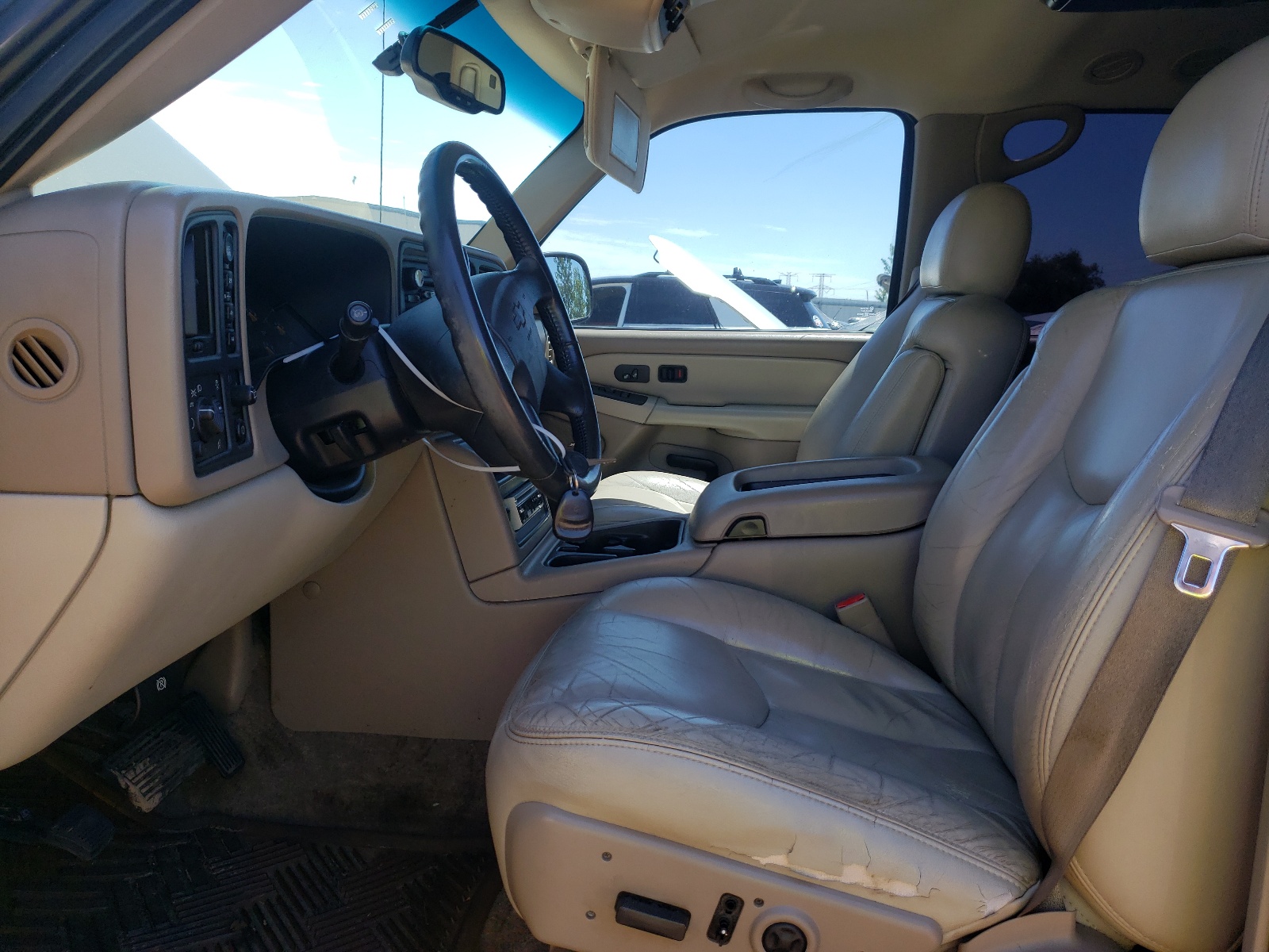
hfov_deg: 67.3
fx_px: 953
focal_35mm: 26
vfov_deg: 53.1
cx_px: 634
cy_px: 476
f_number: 1.5
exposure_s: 1/625
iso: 50
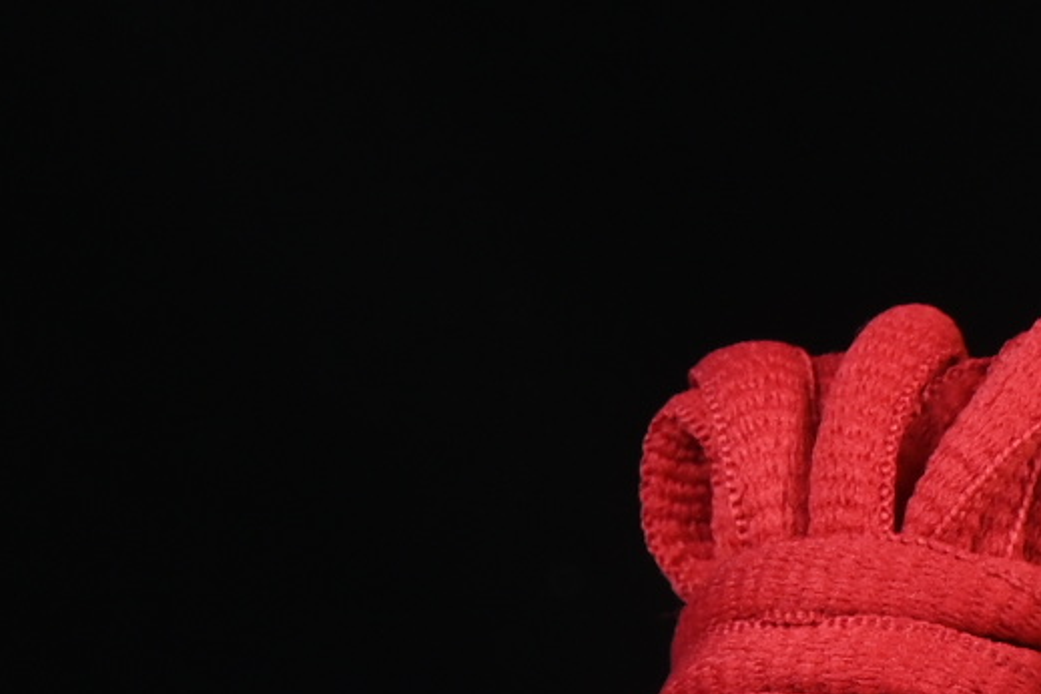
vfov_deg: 3.4
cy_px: 931
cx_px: 2261
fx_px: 11624
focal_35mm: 402
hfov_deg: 5.0
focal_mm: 50
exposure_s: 1/80
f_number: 8
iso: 160
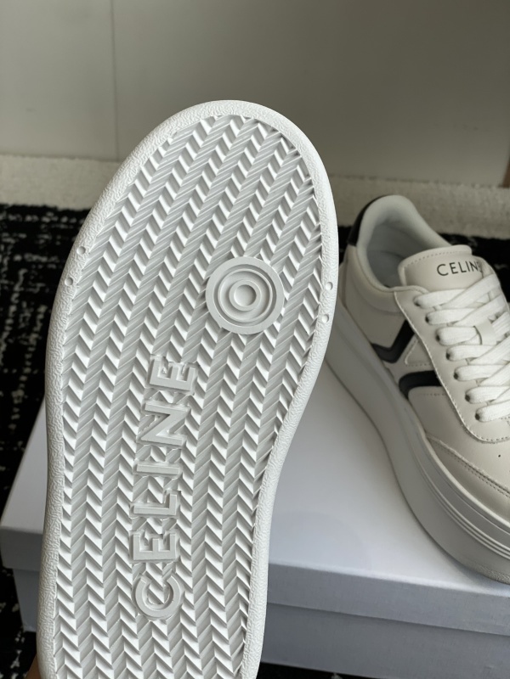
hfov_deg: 28.0
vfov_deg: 36.8
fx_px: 1021
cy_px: 340
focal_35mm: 52
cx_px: 255
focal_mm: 6
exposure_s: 1/475
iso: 20
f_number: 2
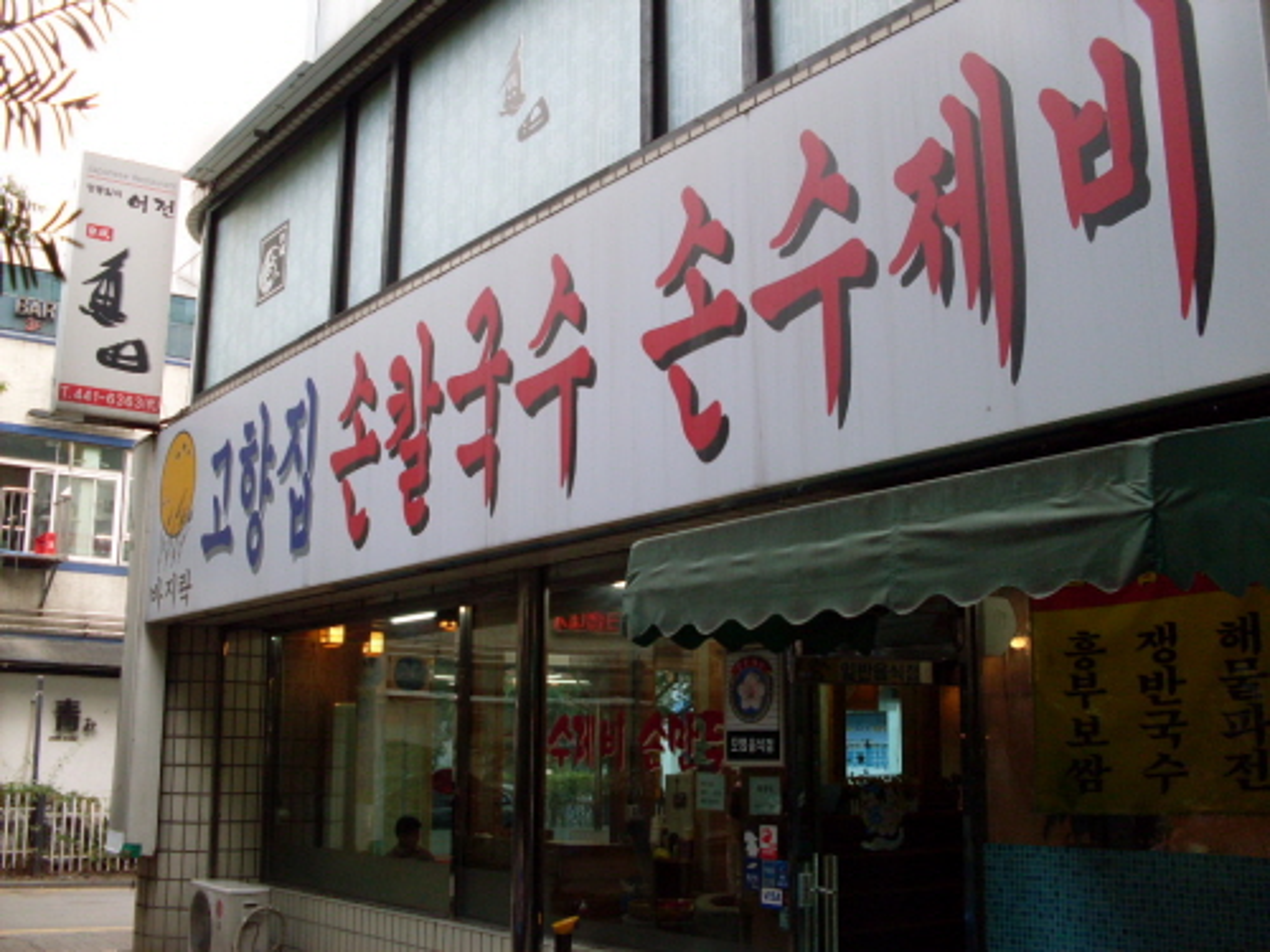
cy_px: 476
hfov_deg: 49.0
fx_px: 1394
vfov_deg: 37.7
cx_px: 635
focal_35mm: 38
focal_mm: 6.3
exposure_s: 1/60
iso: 100
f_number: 2.8
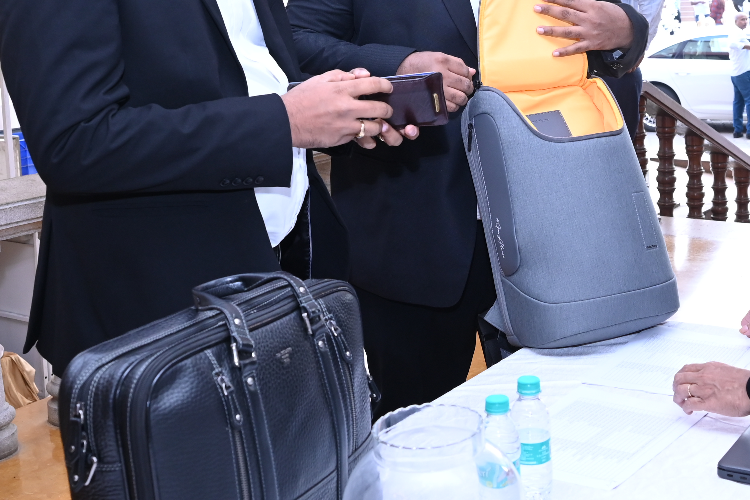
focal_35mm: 57
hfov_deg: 34.7
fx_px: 1188
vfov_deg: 23.6
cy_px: 137
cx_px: 510
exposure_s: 1/125
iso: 800
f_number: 5.6
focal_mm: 24
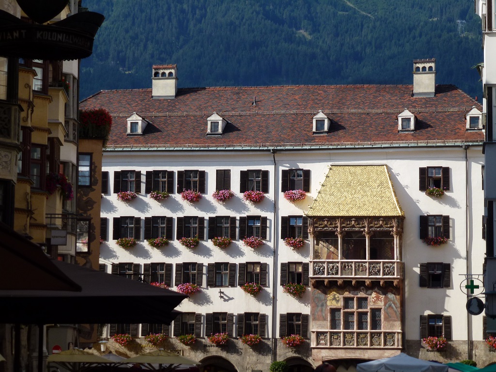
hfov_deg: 17.4
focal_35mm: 113
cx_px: 248
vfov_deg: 13.1
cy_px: 186
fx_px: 1619
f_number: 5.1
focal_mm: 20.2
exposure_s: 1/400
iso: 100
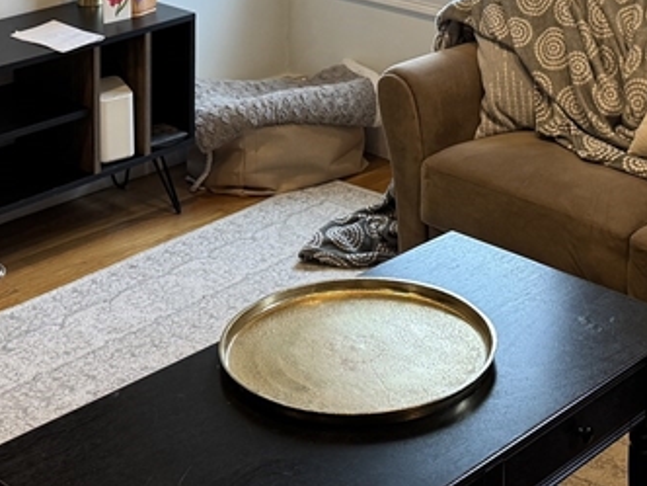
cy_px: -96
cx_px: 417
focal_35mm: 74
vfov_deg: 18.8
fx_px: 1383
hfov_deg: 26.2
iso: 160
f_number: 1.78
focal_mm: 6.76
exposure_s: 1/60
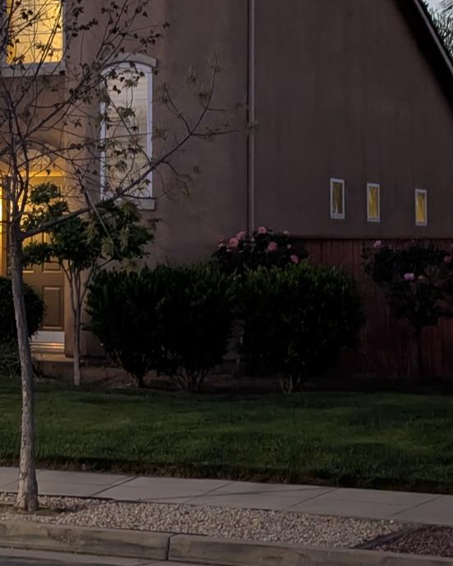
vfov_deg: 18.3
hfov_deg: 14.4
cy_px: 113
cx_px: -79
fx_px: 1743
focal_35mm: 104
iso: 429
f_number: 1.68
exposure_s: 1/14.9
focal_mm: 6.9
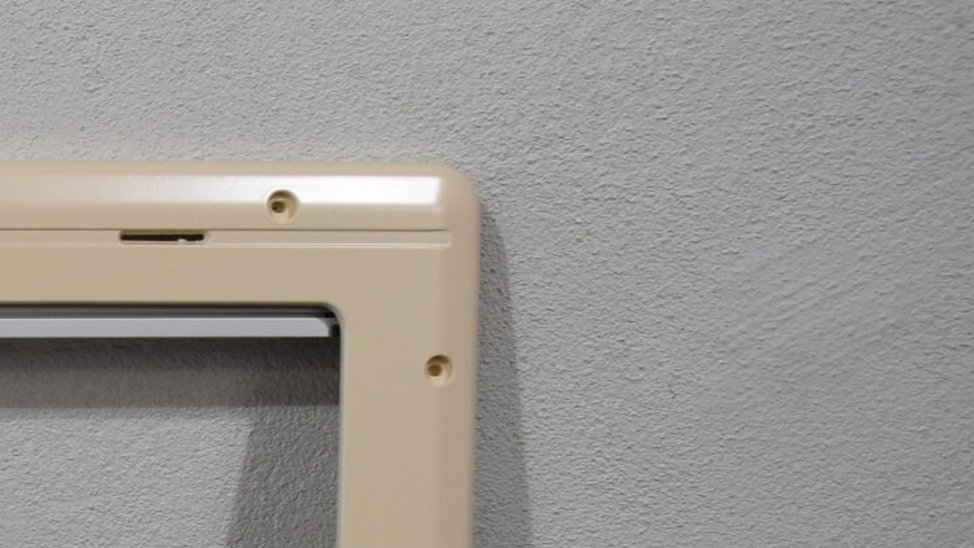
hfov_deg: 17.3
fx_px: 2763
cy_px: 699
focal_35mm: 107
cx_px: -629
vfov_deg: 11.1
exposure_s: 1/125
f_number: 5.6
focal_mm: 20
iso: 250
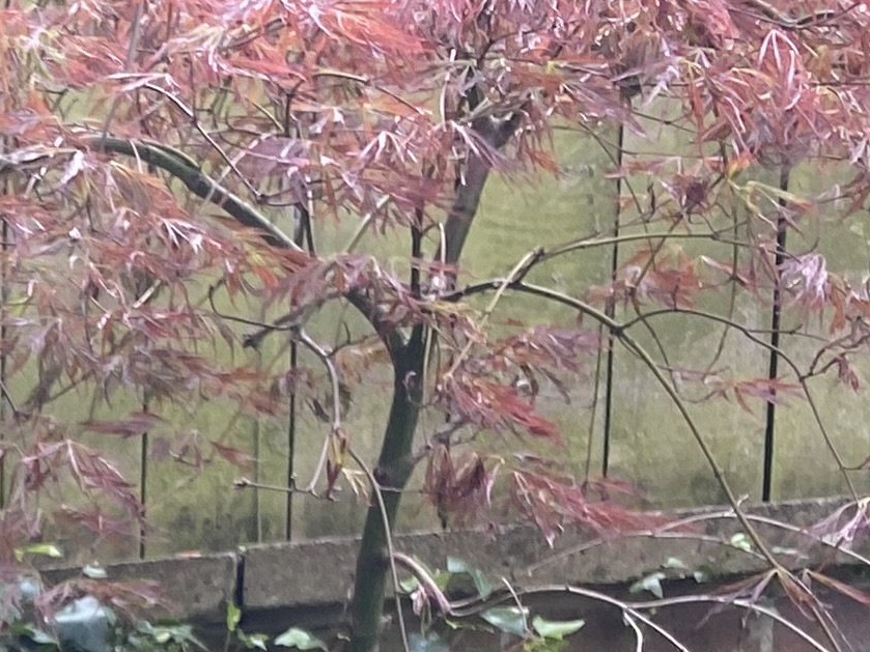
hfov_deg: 13.3
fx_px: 3141
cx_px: -938
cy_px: 1482
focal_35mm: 125
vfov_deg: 10.5
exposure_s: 1/121
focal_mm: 4.25
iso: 50
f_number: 1.8
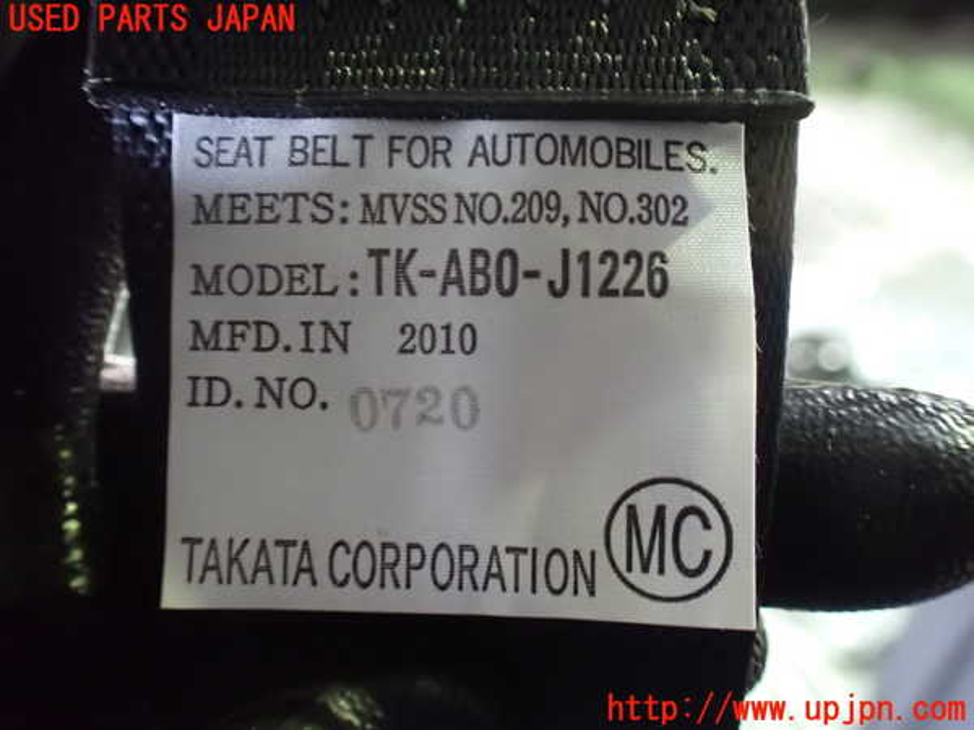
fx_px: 844
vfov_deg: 46.8
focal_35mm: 30
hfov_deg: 60.0
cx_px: 487
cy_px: 365
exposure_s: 1/25
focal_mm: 5.4
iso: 1600
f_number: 2.3
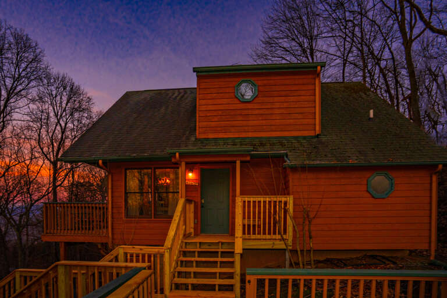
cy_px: 149
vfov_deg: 73.7
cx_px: 224
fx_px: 199
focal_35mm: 16
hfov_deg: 96.7
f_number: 9
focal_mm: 16
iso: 1250
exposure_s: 1/60
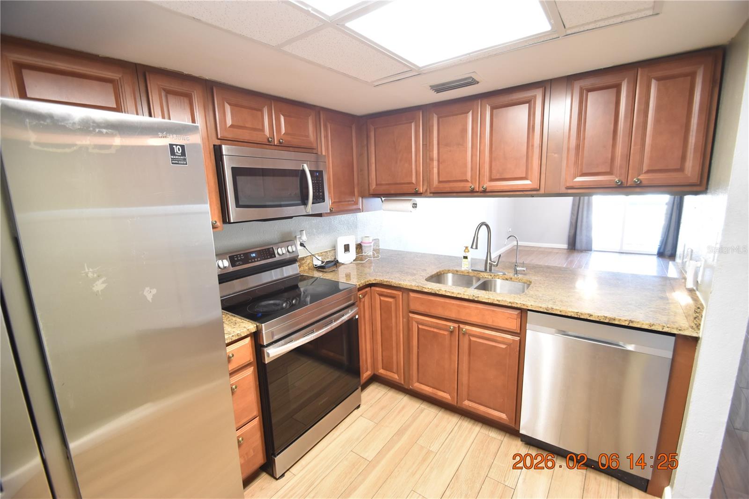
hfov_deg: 100.4
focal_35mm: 15
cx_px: 374
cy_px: 250
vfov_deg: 77.3
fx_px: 312
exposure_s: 1/20
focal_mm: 10
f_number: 3.5
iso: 800
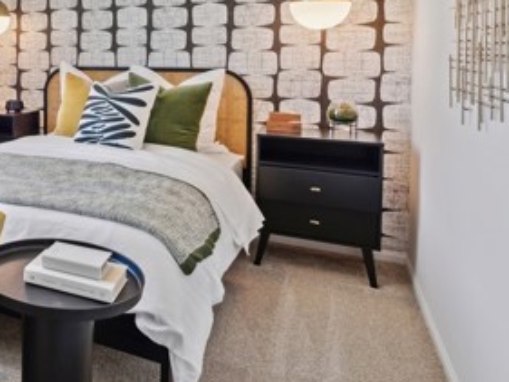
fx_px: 515
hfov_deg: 42.5
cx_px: -38
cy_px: 62
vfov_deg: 38.7
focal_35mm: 35
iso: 200
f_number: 7.1
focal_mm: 16
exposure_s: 1/30
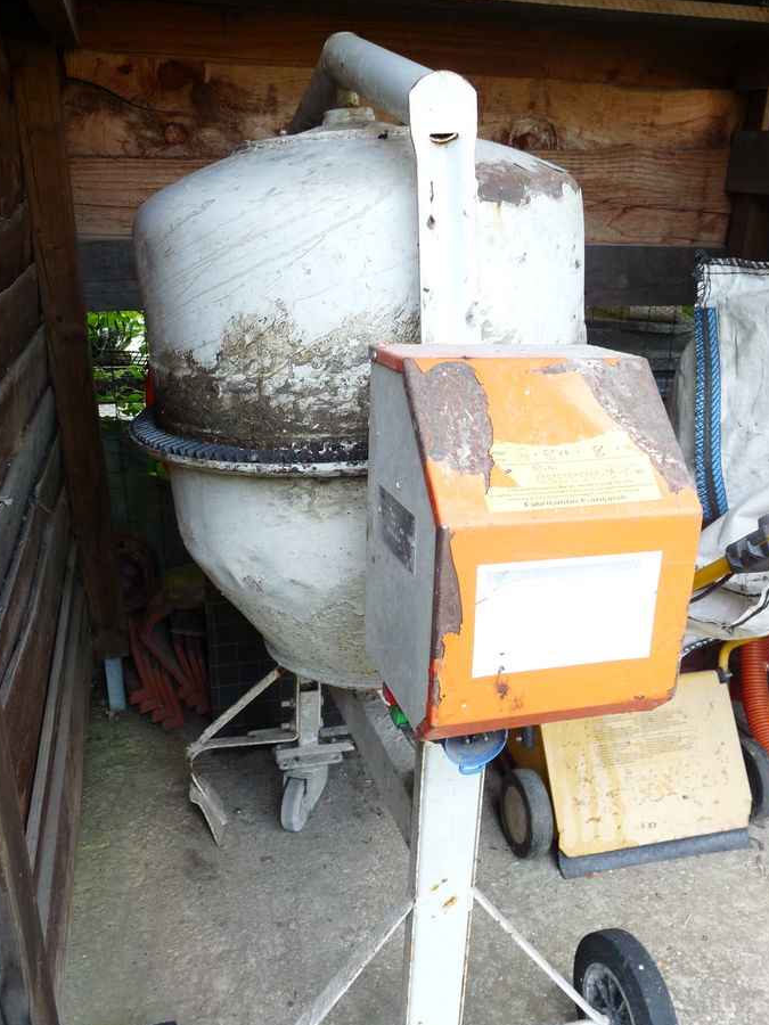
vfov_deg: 59.8
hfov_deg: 46.8
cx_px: 410
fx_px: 889
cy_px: 564
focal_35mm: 30
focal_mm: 4.8
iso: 100
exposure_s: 1/30
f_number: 2.8
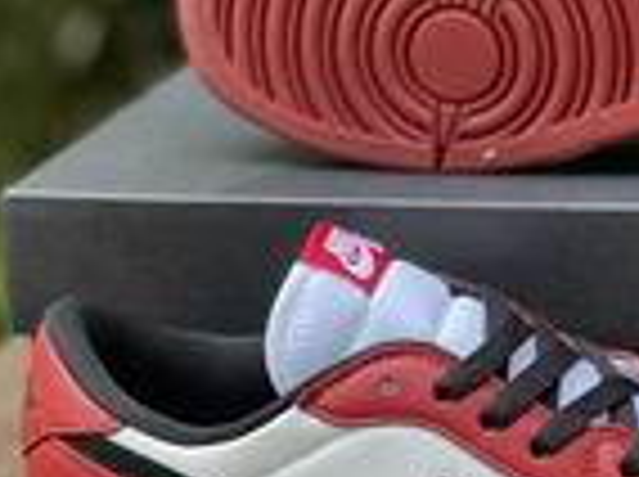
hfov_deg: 12.4
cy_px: 297
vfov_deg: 9.4
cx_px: 616
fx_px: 2912
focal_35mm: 158
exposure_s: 1/121
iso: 160
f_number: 2.2
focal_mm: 7.5
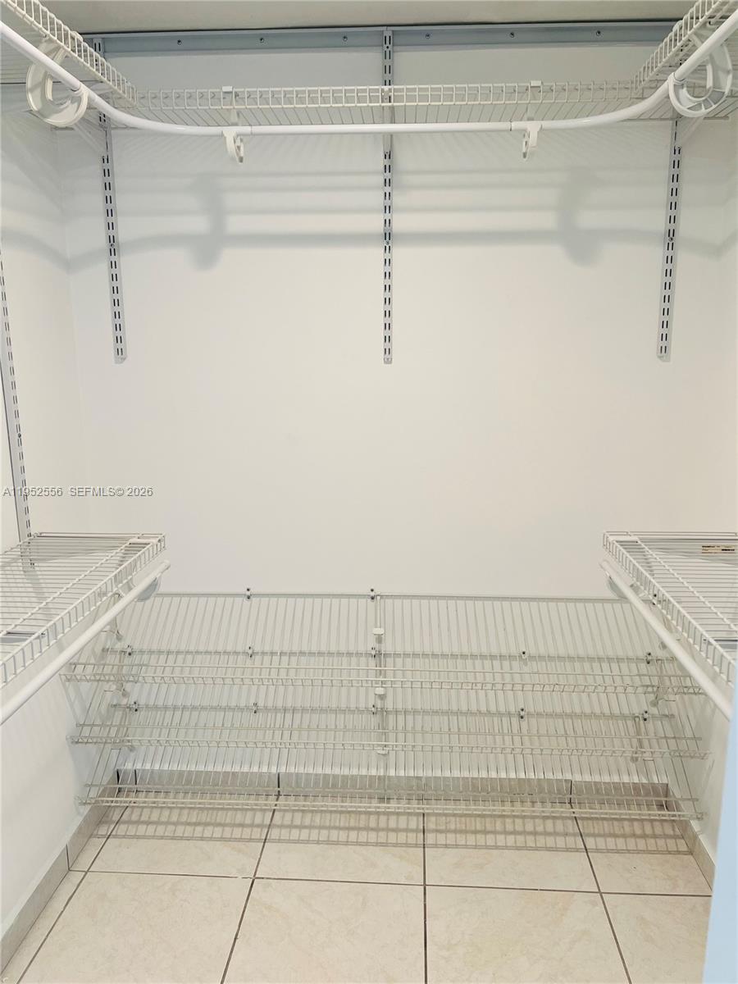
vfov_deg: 67.3
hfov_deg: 53.1
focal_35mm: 26
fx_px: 739
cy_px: 492
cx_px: 369
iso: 80
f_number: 1.5
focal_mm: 5.7
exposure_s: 1/120
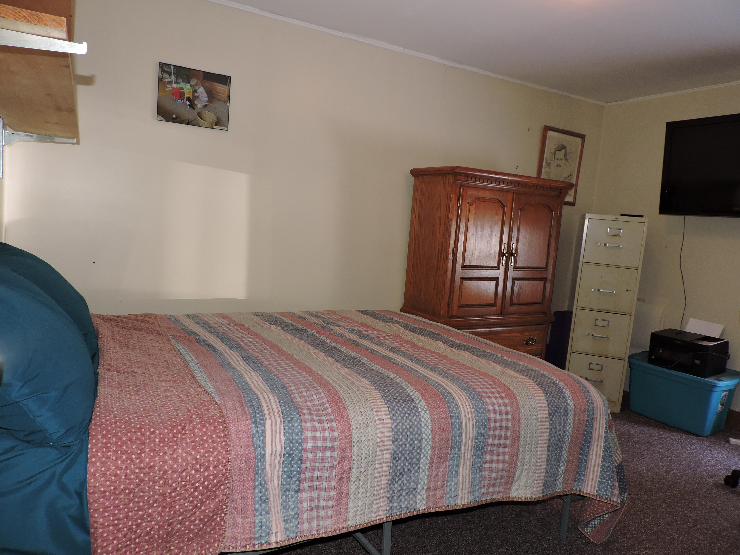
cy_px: 278
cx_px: 370
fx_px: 513
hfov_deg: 71.6
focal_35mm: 24
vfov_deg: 56.8
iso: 200
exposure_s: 1/30
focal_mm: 4.3
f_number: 3
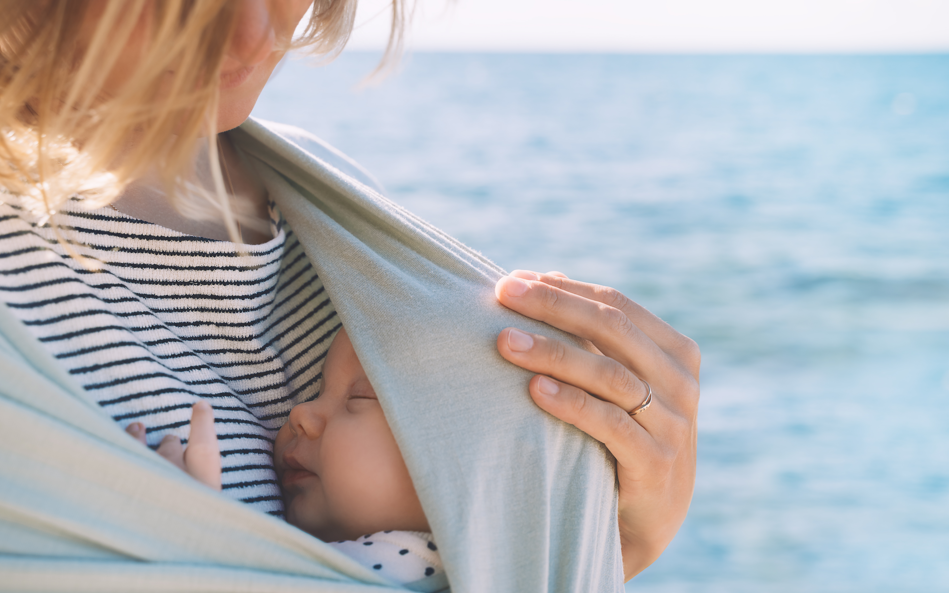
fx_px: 1164
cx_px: 475
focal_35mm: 45
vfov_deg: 28.6
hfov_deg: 44.4
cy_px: 308
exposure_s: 1/125
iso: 100
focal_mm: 44
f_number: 4.5
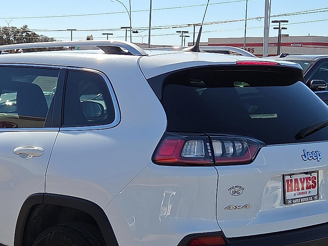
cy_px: 180
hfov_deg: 24.6
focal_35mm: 79
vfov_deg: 18.6
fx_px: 748
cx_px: 115
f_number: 1.8
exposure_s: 1/5000
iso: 76
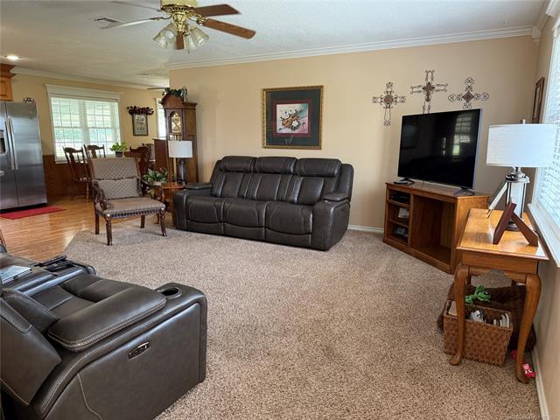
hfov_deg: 71.6
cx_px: 280
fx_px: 388
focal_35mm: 24
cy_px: 210
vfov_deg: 56.8
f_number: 1.78
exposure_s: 1/60
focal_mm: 6.76
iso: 320
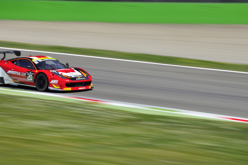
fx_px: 2064
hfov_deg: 6.9
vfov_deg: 4.6
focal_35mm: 300
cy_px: 82
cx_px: 124
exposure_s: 1/40
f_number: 18
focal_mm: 200
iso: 200
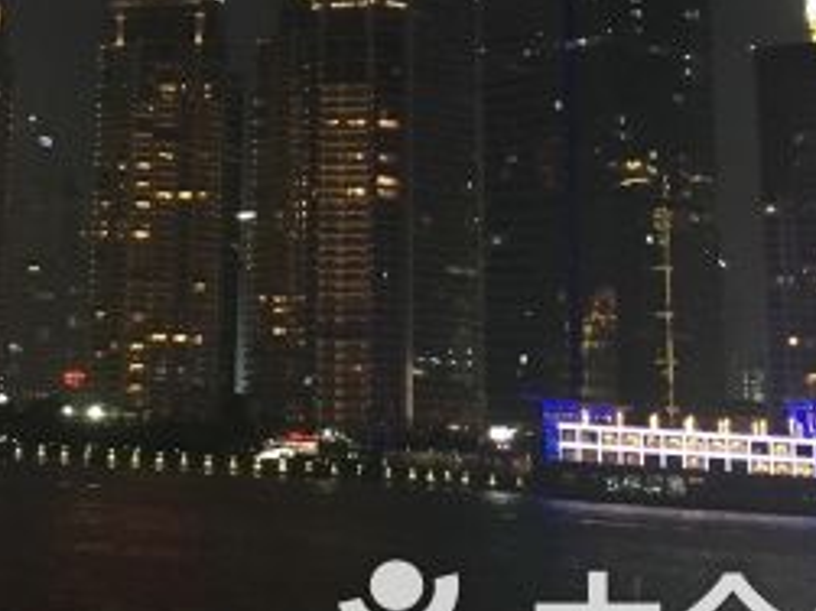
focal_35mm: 81
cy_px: -47
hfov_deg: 23.2
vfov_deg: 17.6
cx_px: 16
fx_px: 1908
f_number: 2.2
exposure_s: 1/17
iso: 320
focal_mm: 4.15
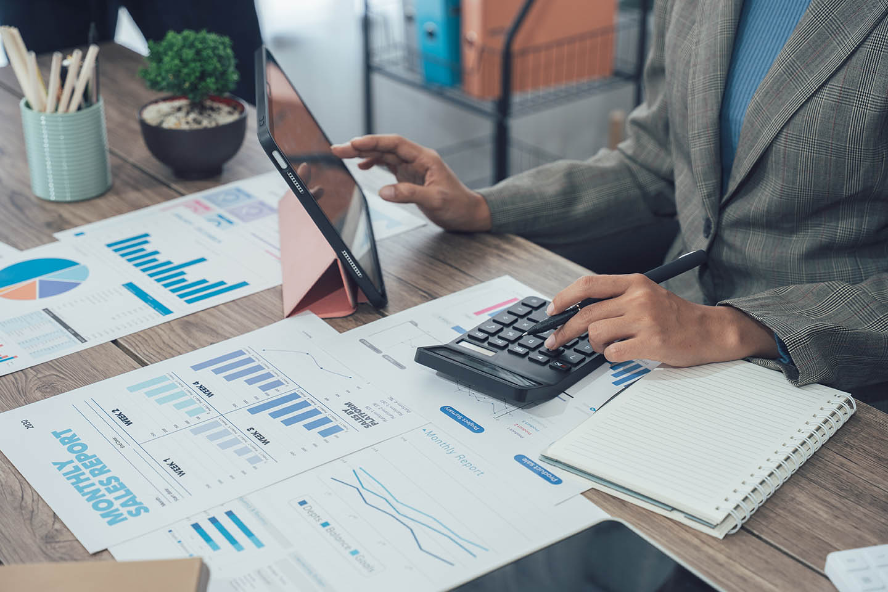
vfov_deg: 23.3
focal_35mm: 58
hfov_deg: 34.3
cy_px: 296
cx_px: 444
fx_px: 1438
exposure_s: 1/200
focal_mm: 58.3
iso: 320
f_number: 4
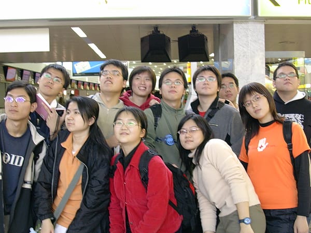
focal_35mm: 45
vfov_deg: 32.2
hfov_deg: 42.1
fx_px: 404
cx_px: 156
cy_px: 116
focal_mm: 6.7
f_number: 2.9
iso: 70
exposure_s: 1/8.9
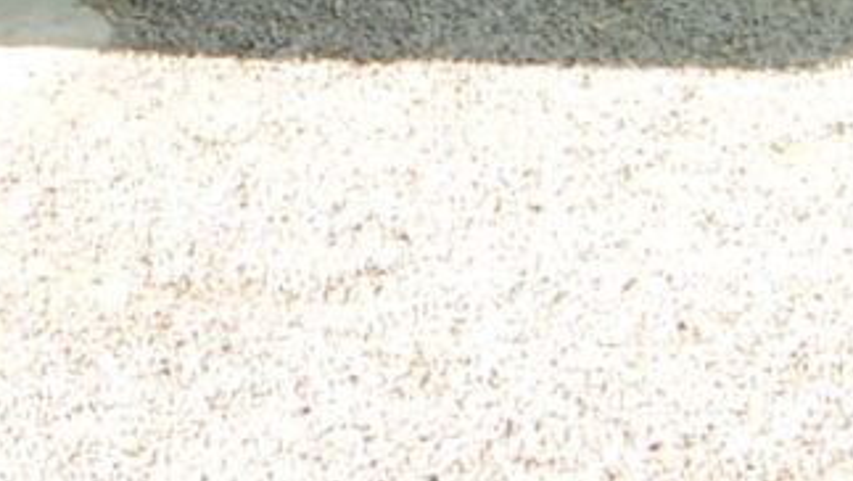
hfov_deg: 6.0
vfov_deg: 3.3
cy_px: -1501
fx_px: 7874
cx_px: -1112
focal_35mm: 348
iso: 200
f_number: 9
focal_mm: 28
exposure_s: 1/200
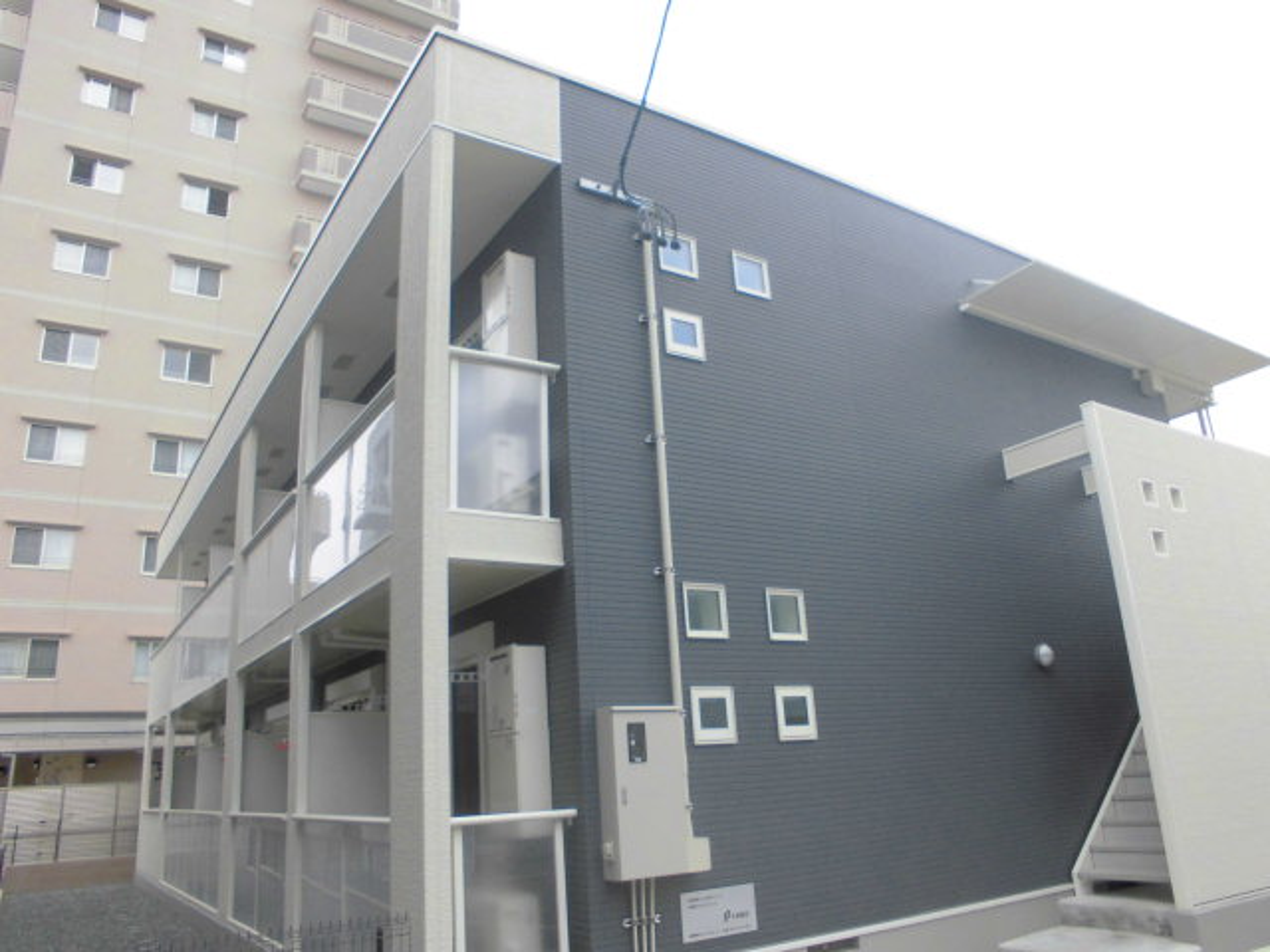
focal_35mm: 26
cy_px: 476
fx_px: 954
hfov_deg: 67.3
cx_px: 635
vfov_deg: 53.1
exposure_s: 1/250
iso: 100
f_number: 3.5
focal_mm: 4.6
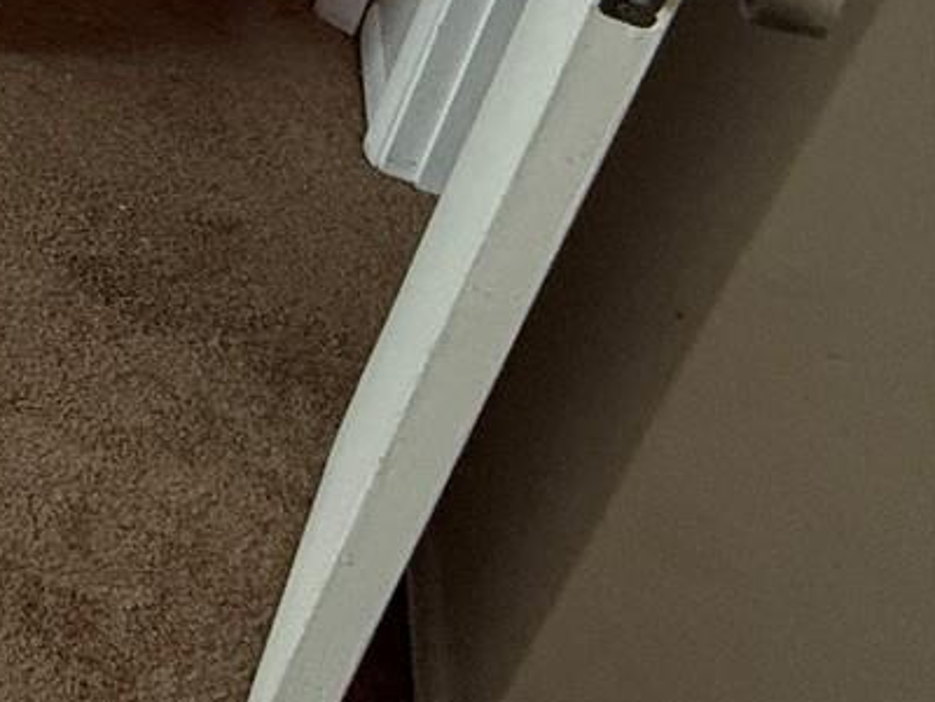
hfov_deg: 19.4
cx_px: -930
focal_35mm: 56
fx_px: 1513
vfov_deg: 20.6
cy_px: -461
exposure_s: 1/99
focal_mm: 2.22
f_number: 2.2
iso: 160
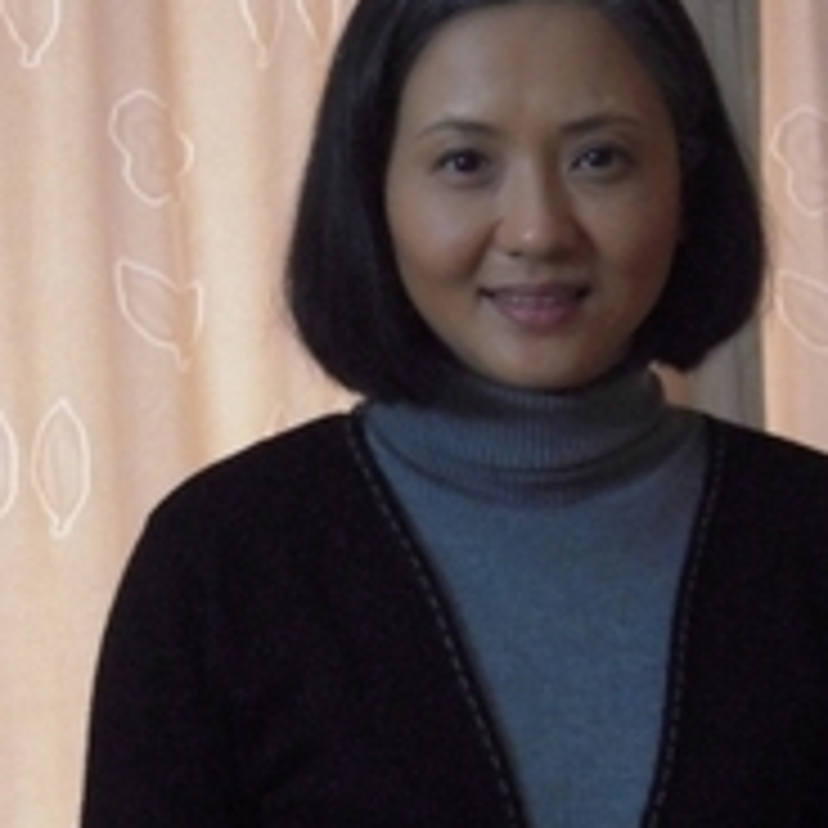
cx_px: 500
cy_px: 536
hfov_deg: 17.7
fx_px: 2652
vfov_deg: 17.7
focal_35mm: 98
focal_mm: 10.5
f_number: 3.9
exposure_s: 1/15
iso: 800
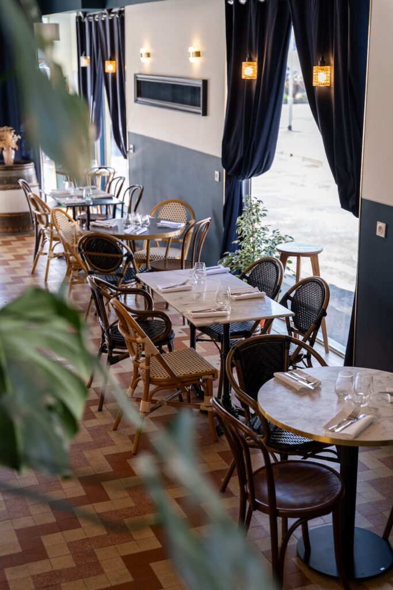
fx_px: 817
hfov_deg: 27.1
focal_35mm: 50
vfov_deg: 39.7
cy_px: 295
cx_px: 196
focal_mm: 49.9
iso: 200
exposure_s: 1/50
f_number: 2.8
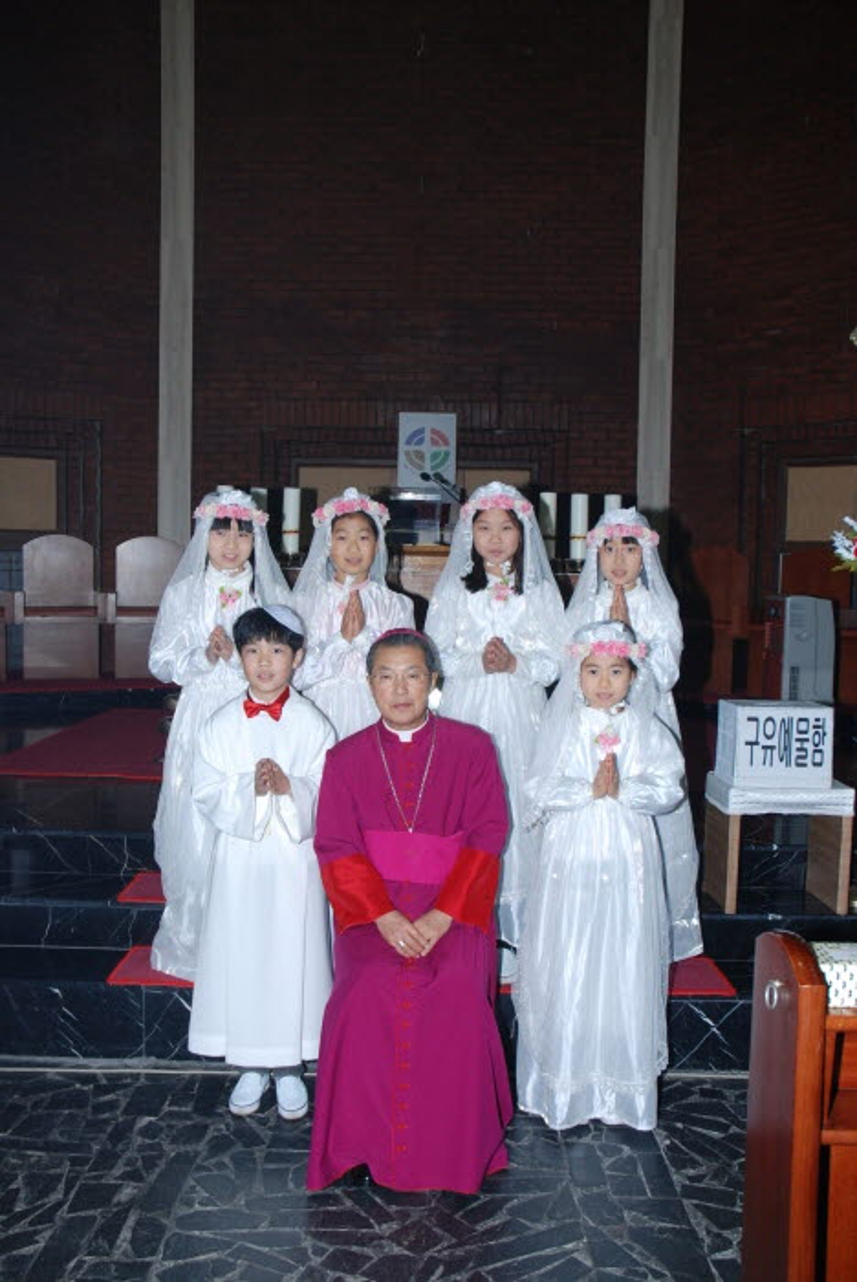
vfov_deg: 57.2
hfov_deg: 40.0
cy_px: 641
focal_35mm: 33
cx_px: 428
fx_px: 1176
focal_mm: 22
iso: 200
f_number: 5.6
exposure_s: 1/60
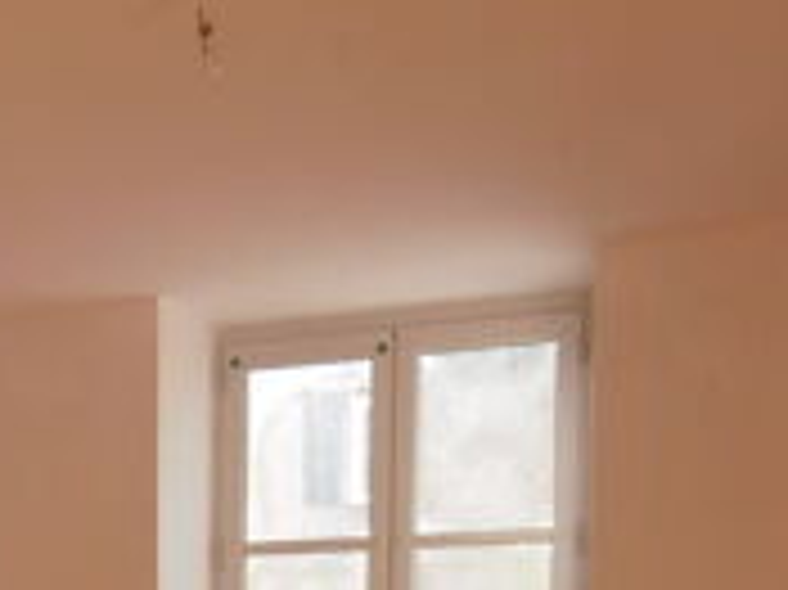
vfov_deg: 20.0
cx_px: 14
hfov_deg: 27.8
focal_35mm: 66
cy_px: 806
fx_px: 1501
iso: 80
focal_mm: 4.2
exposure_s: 1/160
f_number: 3
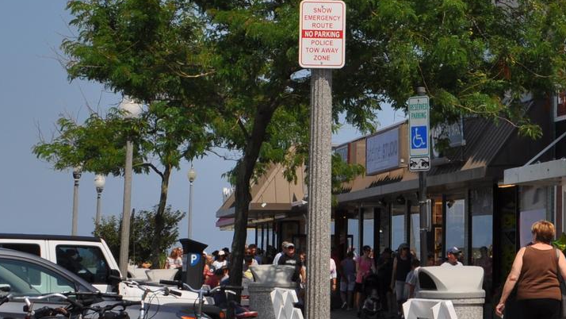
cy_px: -16
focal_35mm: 144
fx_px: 2162
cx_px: 473
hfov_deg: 14.8
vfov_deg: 8.4
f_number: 10
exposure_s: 1/400
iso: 200
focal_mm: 32
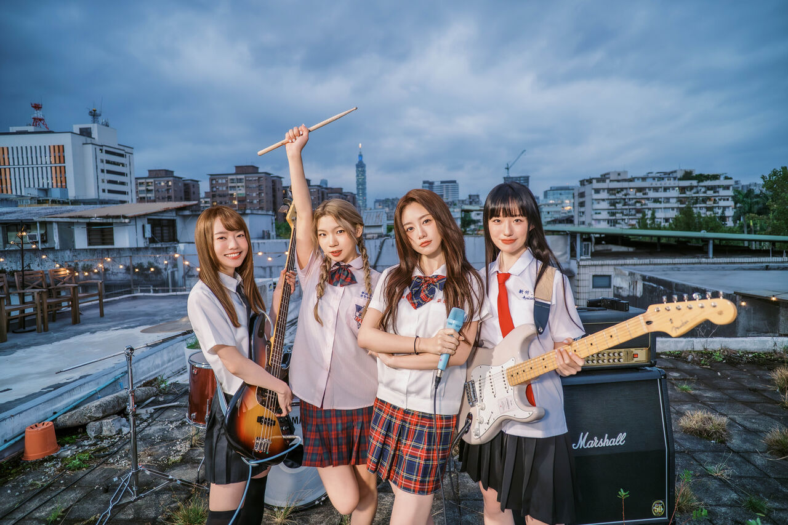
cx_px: 394
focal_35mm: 20
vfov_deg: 61.9
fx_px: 438
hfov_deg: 84.0
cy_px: 262
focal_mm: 20
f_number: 2.8
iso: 1100
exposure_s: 1/200
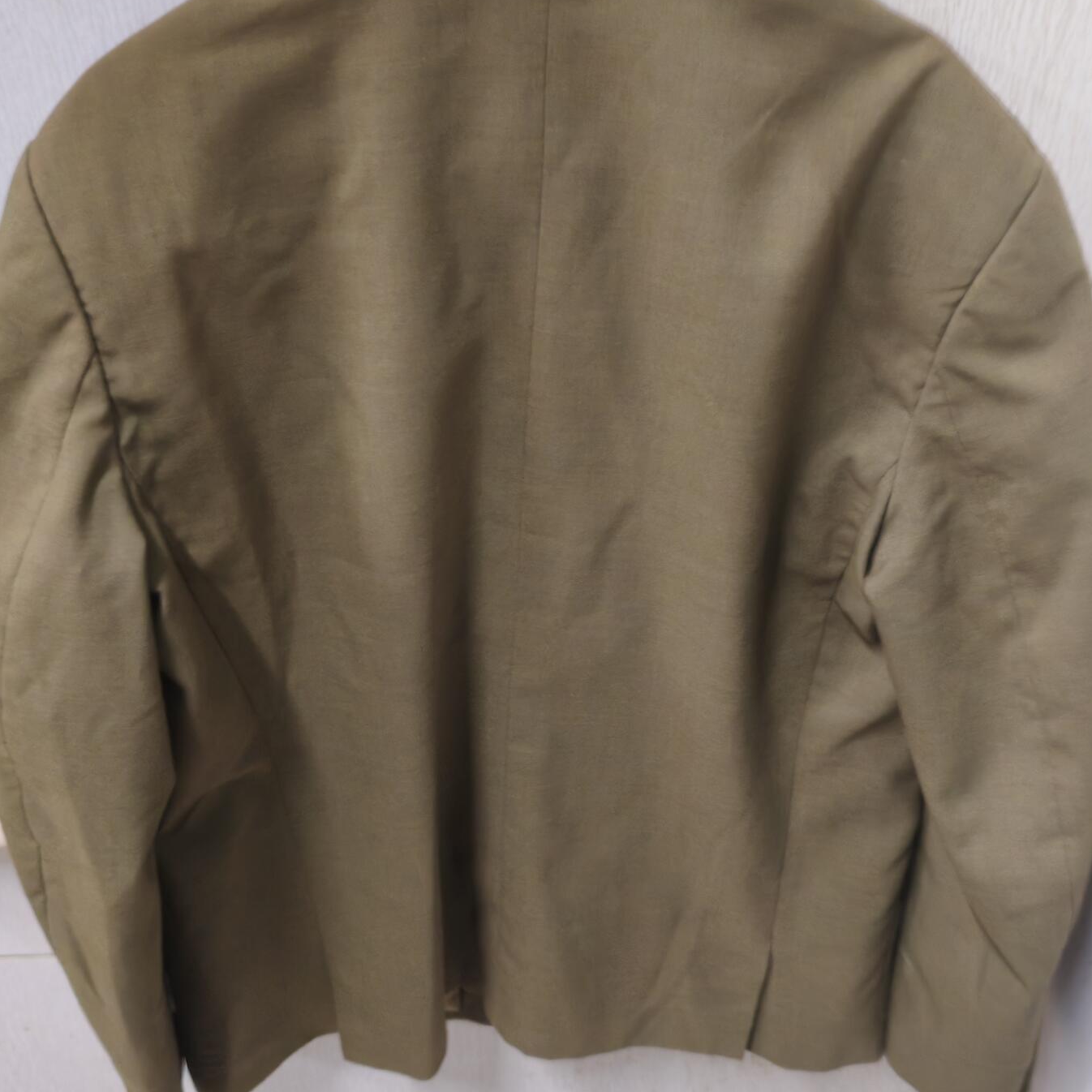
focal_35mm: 39
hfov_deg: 42.8
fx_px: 1392
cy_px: 460
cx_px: 546
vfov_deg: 42.7
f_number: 1.95
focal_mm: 5.52
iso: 1000
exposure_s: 1/25
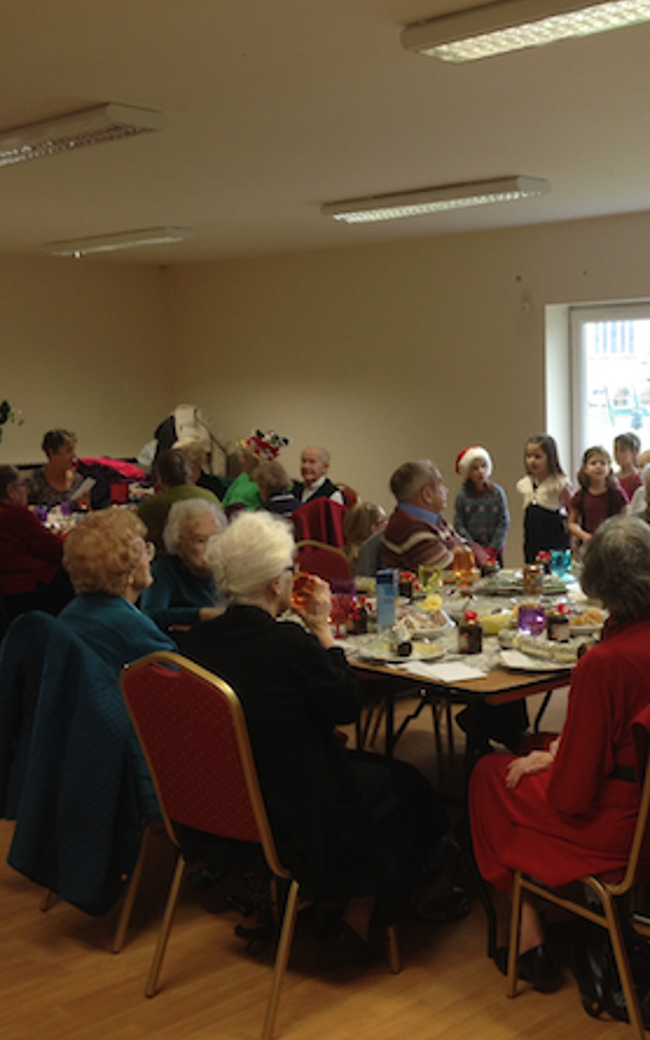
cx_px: 517
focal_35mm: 50
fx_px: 1418
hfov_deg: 25.4
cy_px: 516
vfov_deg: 40.3
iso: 50
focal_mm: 4.28
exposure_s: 1/24
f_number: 2.4
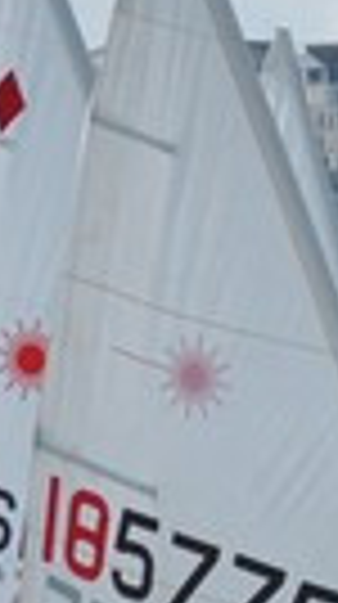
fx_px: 15772
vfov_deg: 2.2
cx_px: 505
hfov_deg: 1.2
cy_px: 423
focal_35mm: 986
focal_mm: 105
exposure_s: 1/640
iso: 100
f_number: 6.3
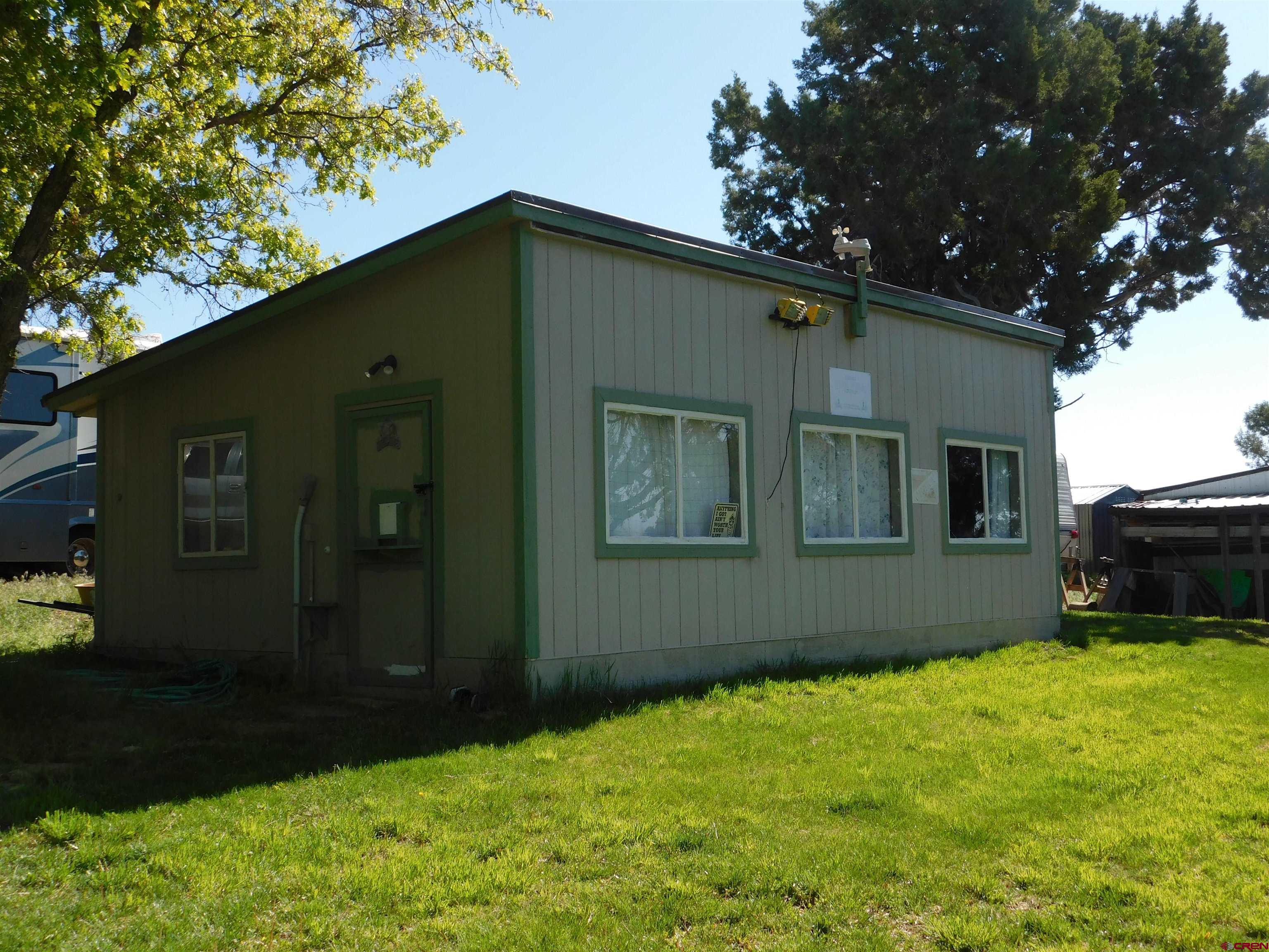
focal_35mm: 40
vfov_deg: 36.0
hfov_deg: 46.8
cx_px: 634
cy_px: 476
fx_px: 1466
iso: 125
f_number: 3.6
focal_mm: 7.1
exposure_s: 1/800
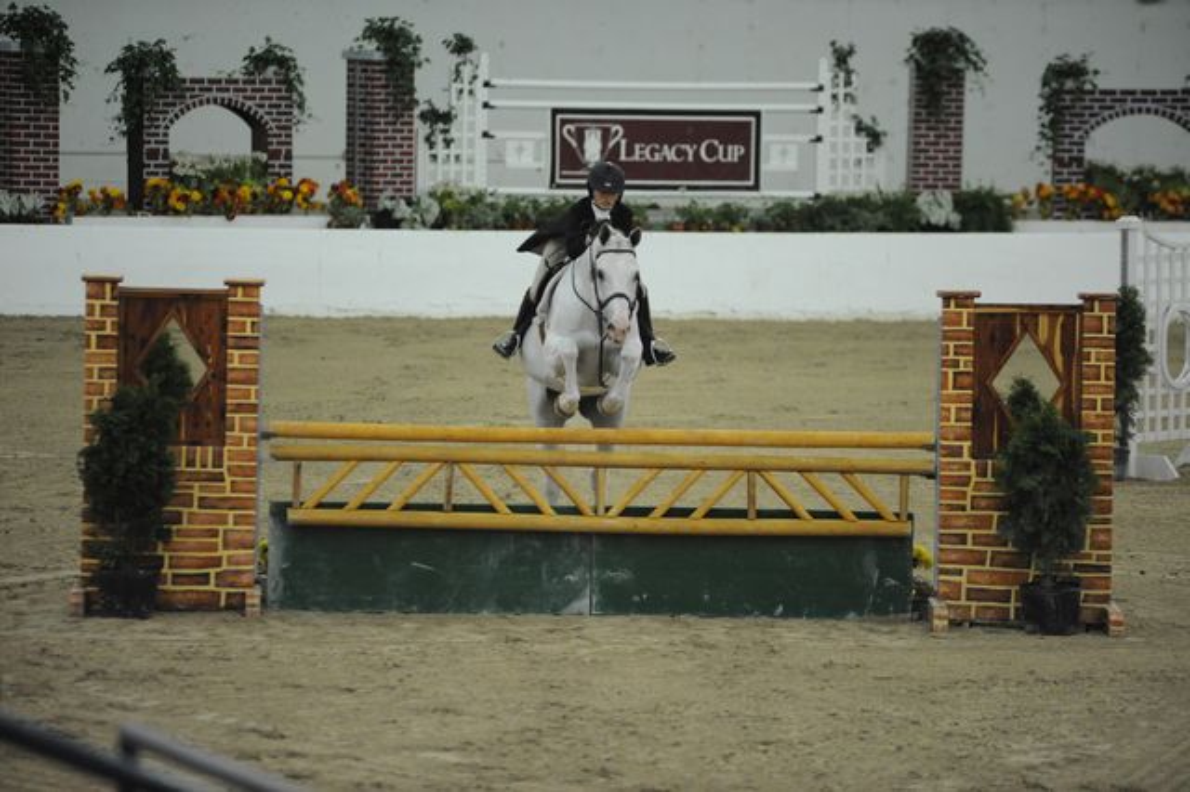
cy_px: 396
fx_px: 6607
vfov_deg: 6.9
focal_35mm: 200
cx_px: 595
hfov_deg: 10.3
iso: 6400
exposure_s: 1/400
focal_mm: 200
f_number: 2.8
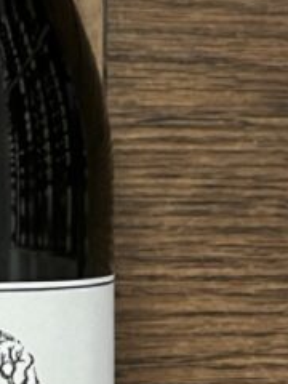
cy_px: 173
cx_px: -66
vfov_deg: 17.7
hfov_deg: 13.0
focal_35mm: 111
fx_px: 1231
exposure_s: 1/50
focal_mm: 5.1
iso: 400
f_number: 1.6
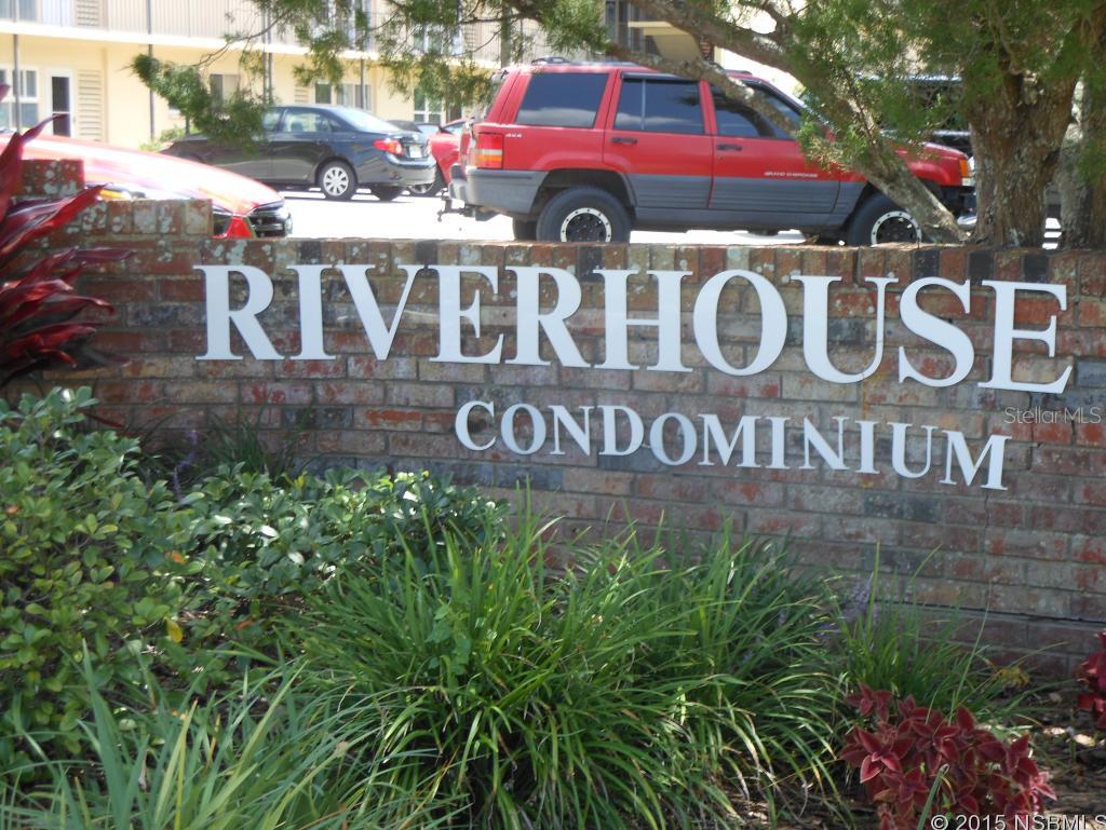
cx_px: 553
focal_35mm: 76
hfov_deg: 25.6
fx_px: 2429
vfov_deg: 19.4
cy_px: 415
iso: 80
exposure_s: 1/80
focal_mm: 13.6
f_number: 4.4
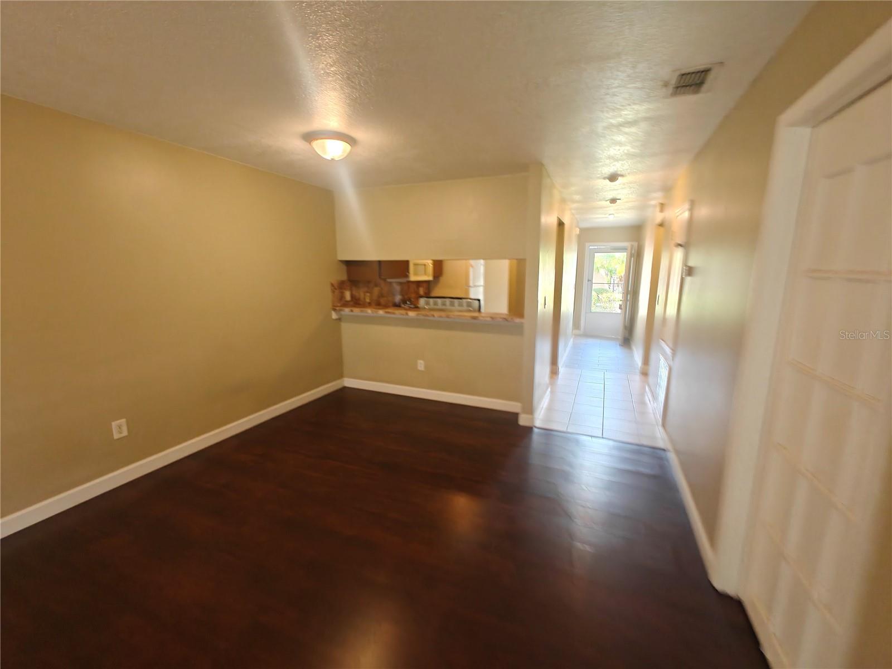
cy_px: 334
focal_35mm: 14
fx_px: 361
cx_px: 446
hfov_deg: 102.1
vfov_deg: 85.7
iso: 200
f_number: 2.2
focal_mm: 2.62
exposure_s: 1/30
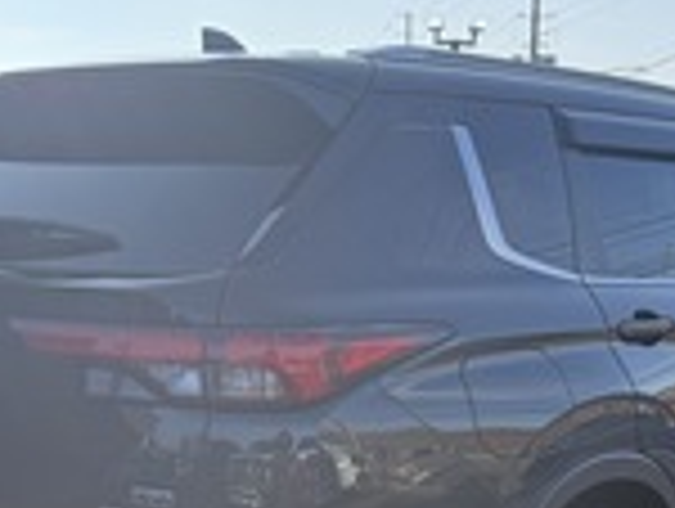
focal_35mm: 67
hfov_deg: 28.9
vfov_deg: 21.5
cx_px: 324
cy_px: 447
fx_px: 1309
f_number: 1.78
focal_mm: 6.76
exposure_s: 1/1770
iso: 100
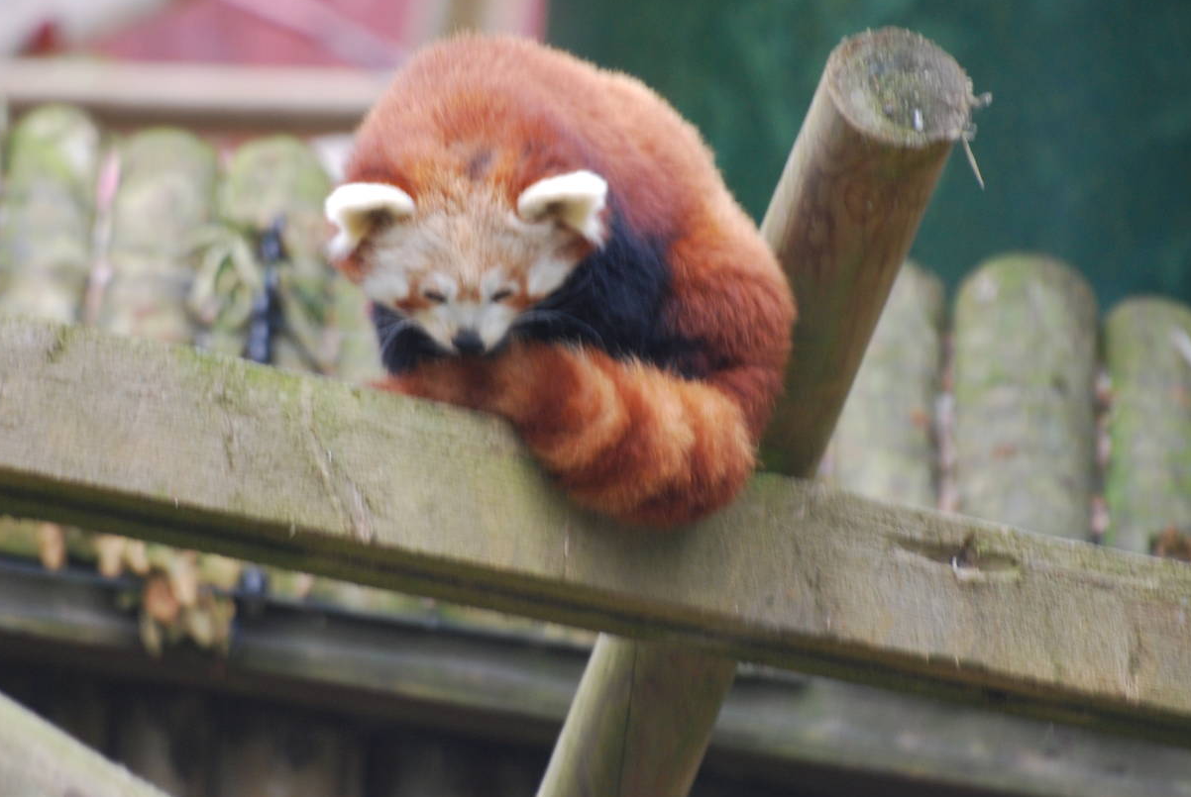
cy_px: 296
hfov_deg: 3.4
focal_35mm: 599
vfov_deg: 2.3
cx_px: 482
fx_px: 19843
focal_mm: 300
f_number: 5.6
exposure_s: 1/60
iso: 400
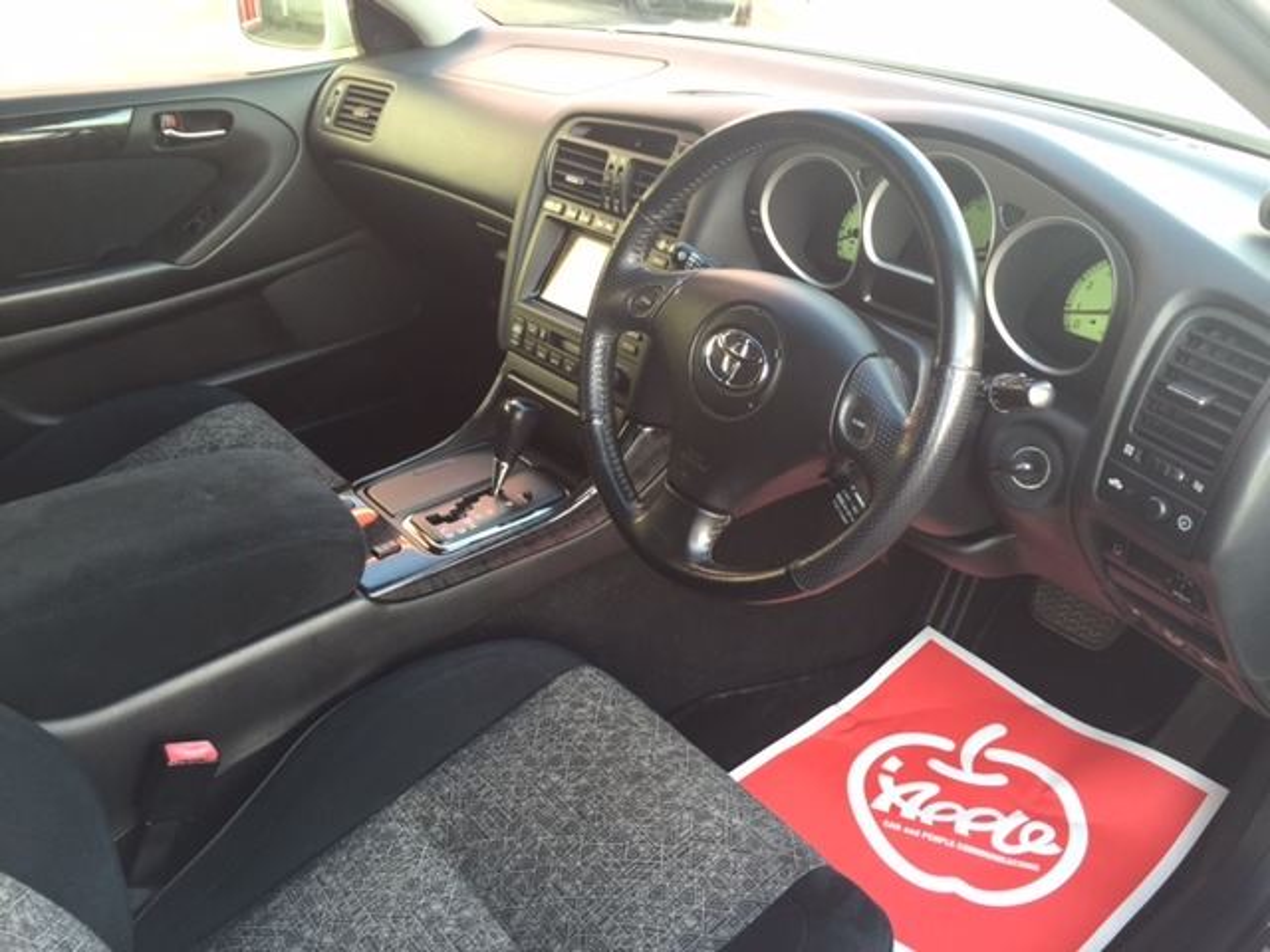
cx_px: 635
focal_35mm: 29
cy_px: 476
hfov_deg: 61.7
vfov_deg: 48.2
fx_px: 1064
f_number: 2.2
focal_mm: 4.15
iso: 40
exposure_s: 1/60
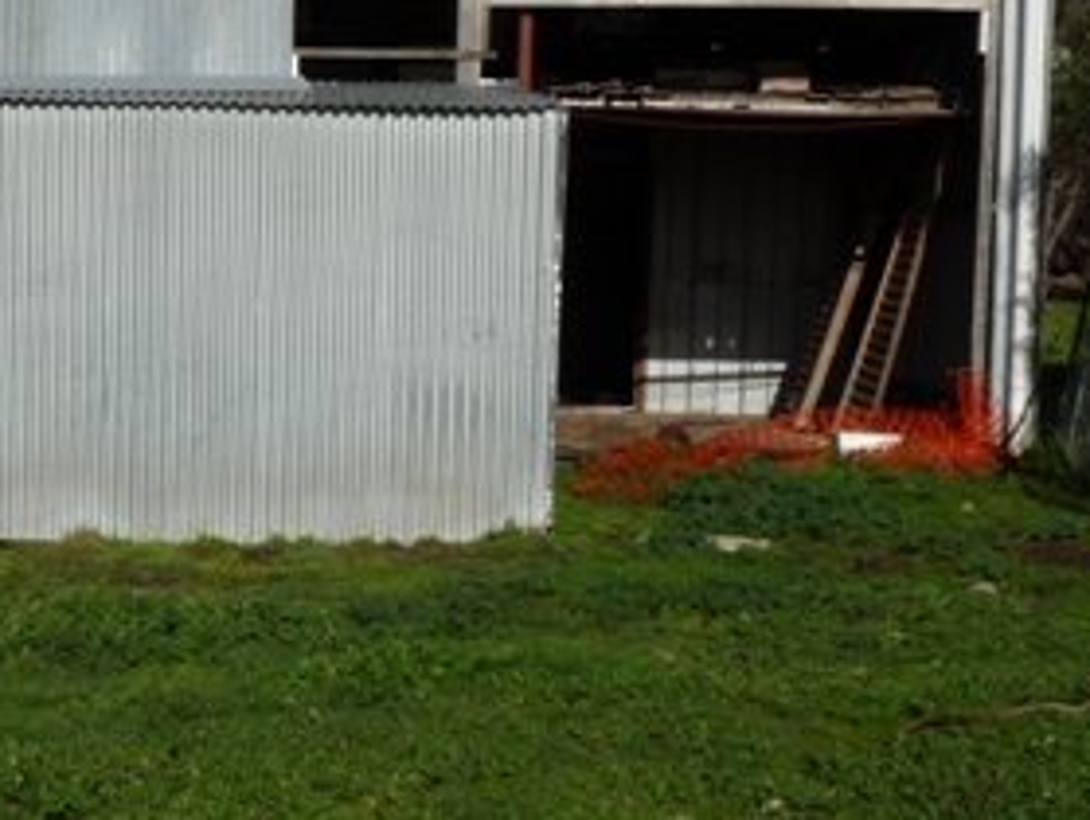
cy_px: 359
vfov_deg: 20.8
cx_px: 86
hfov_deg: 26.4
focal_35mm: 71
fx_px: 2239
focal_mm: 5.4
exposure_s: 1/500
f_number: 8
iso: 100
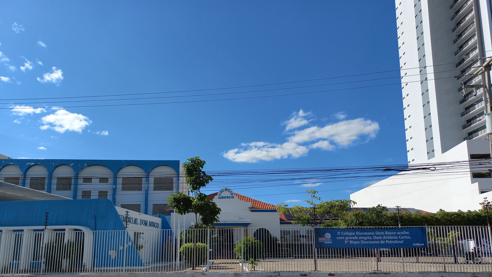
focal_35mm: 28
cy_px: 185
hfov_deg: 67.9
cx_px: 248
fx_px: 365
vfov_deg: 41.0
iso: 25
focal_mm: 4.6
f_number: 1.8
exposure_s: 1/1171
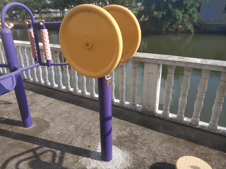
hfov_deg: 65.4
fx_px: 176
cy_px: 84
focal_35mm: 27
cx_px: 113
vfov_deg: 51.3
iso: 103
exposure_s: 1/853
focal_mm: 3.82
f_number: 1.8
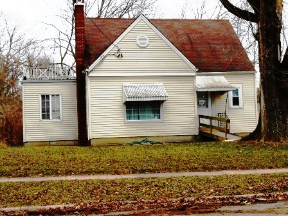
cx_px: 144
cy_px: 108
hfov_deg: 34.3
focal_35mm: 56
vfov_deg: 26.1
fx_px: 466
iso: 200
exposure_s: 1/250
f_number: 5.2
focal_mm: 10
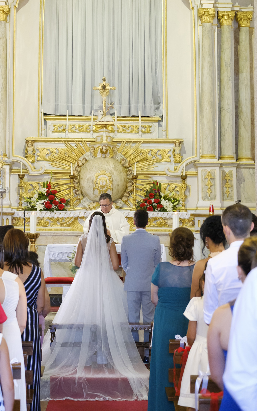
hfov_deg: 11.6
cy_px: 125
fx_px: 1267
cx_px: 97
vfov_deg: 18.4
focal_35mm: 113
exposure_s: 1/160
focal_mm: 50
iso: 4000
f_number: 2.8
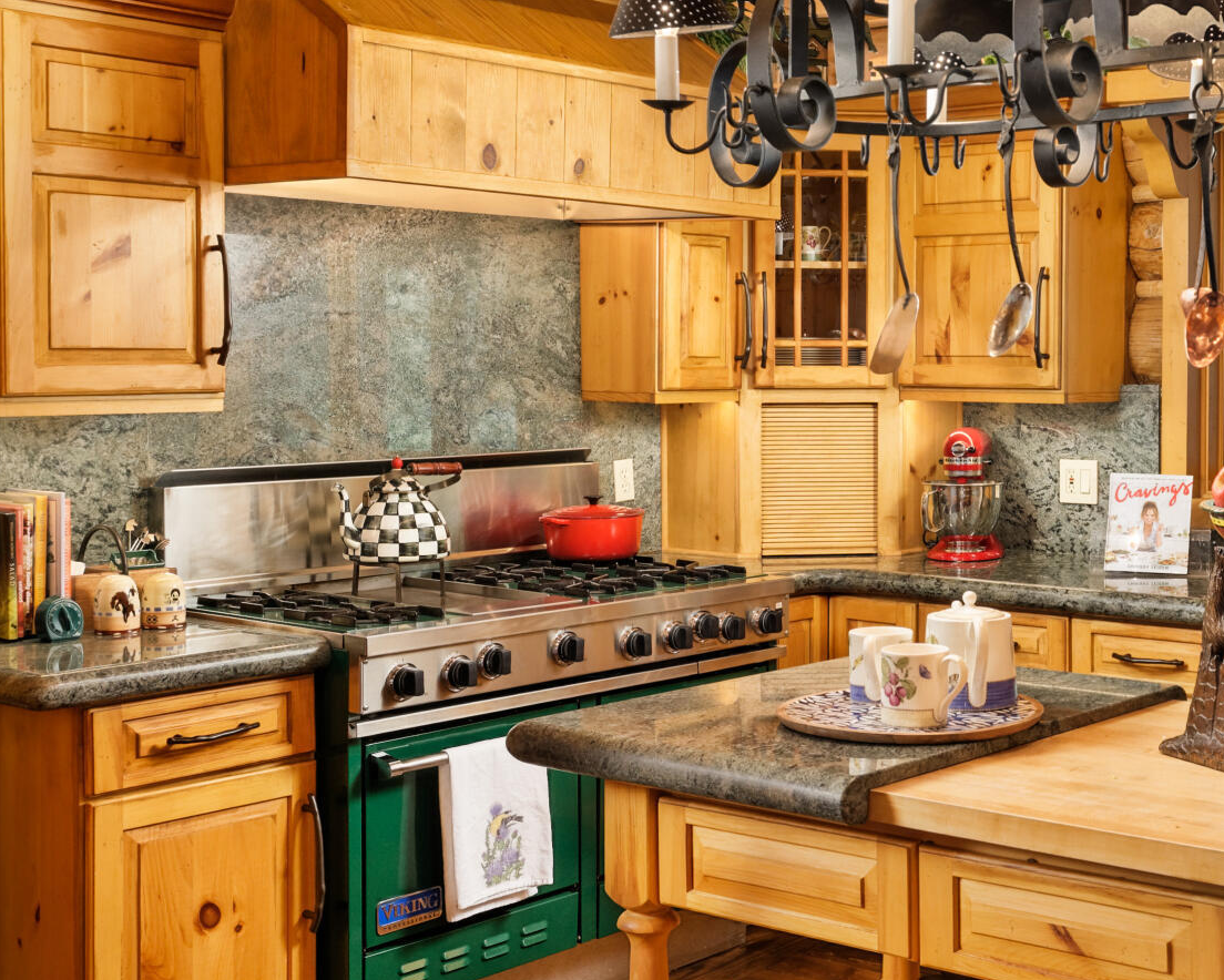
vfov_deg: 29.6
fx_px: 1848
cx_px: 1003
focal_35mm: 51
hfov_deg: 35.3
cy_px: 381
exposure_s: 1/3
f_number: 7.1
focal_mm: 20
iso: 320
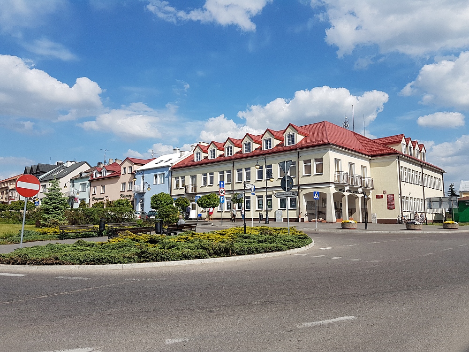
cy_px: 176
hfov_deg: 67.3
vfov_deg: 53.1
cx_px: 234
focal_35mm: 26
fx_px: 352
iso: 40
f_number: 1.7
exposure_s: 1/2784
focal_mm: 4.2
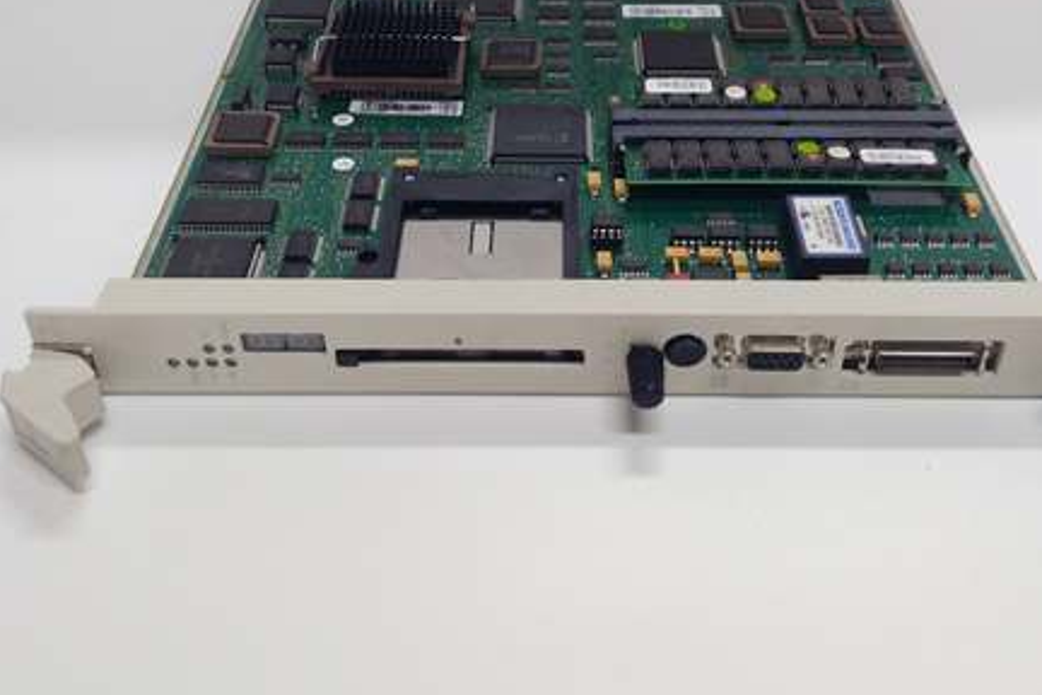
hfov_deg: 49.5
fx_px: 1129
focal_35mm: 39
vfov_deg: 33.7
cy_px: 203
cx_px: 564
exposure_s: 1/33
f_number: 2
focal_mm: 3.79
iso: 128
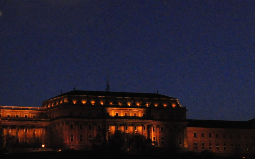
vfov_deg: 6.8
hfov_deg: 10.5
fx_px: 1348
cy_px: 73
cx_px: -90
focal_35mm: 194
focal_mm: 46
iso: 3200
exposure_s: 1/50
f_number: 7.1
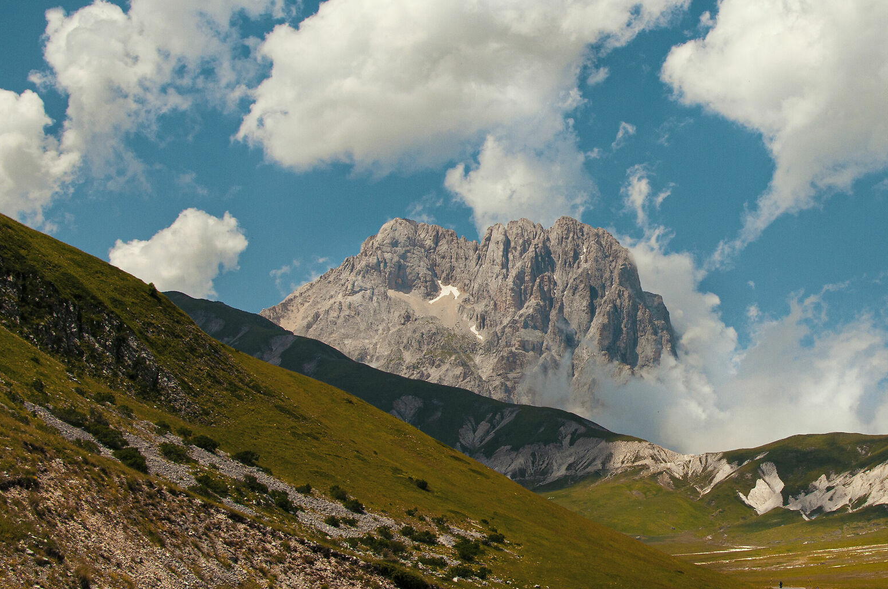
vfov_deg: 16.6
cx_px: 653
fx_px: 2014
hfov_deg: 24.6
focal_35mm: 82
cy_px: 298
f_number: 9
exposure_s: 1/320
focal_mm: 35
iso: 200
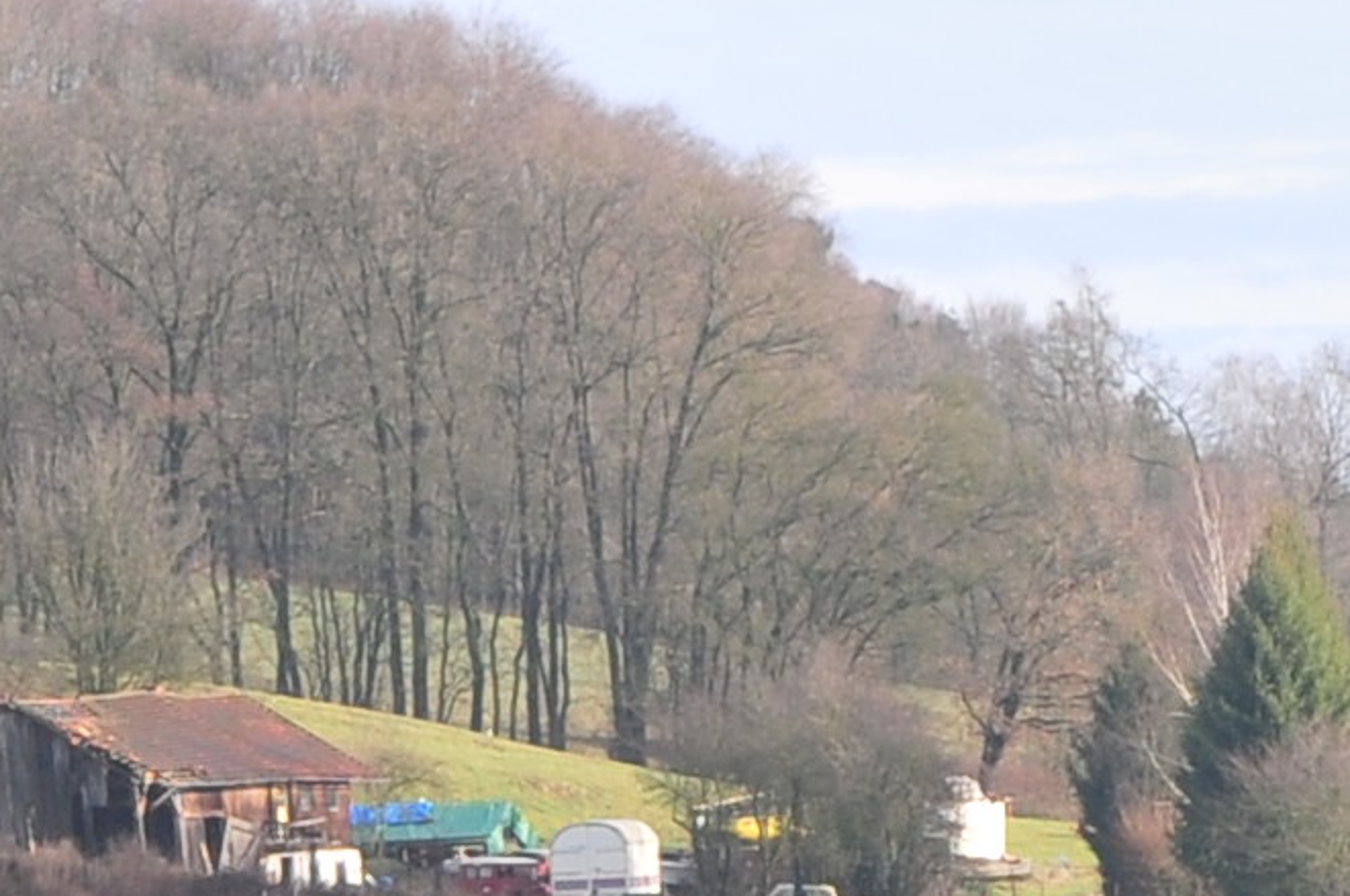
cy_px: 1121
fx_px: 14569
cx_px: 1779
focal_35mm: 389
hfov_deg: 5.3
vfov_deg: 3.5
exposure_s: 1/160
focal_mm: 40
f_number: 11
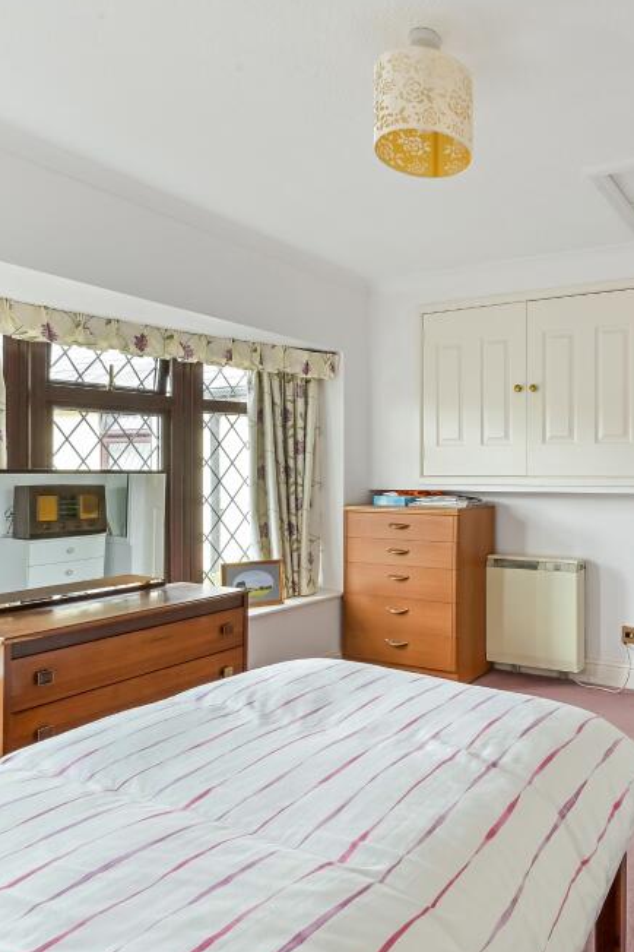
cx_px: 559
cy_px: 483
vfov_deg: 78.6
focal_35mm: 22
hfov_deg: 51.2
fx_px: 581
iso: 400
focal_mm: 14
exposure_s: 1/6
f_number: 13
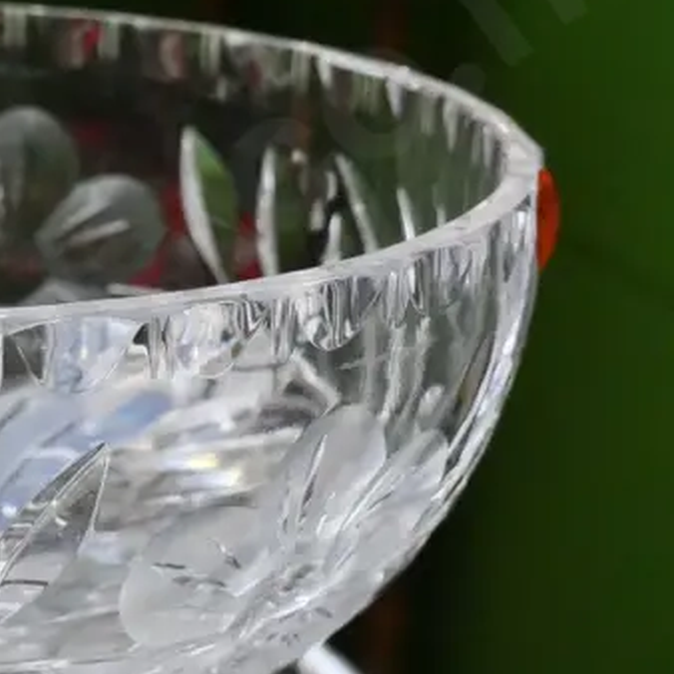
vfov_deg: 14.1
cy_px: 514
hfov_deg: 13.7
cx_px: -175
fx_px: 2710
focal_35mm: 123
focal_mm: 23
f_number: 5.6
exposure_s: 1/1600
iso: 3200
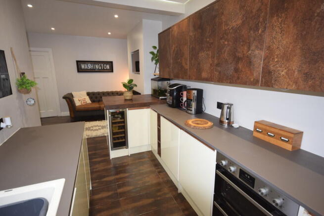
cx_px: 162
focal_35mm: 20
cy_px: 108
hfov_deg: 85.4
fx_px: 176
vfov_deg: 63.2
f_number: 4.5
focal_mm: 13
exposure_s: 1/60
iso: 900
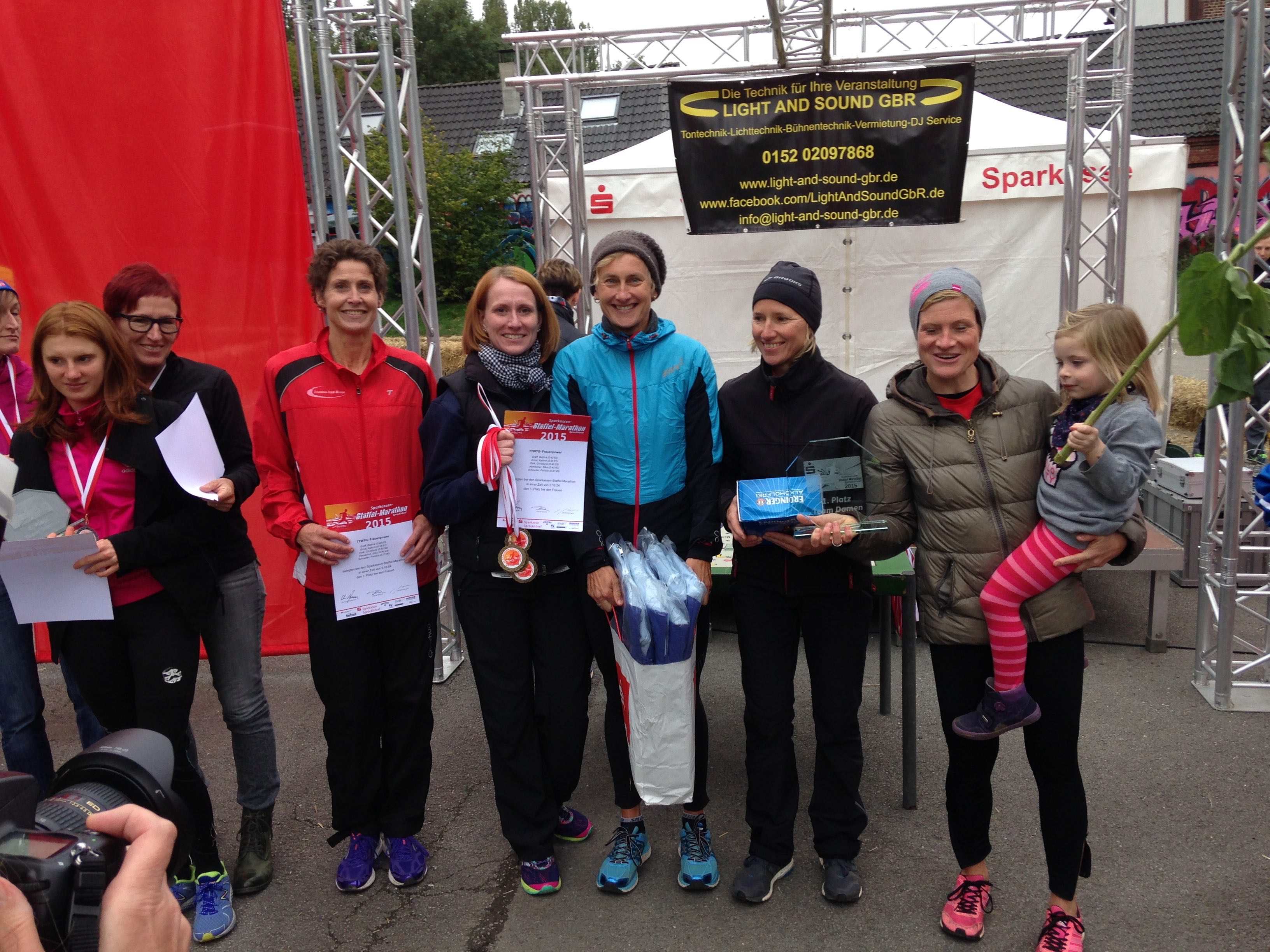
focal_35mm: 33
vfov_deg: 42.9
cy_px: 476
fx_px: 1211
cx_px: 635
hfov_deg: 55.4
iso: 50
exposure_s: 1/120
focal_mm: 4.12
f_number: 2.4
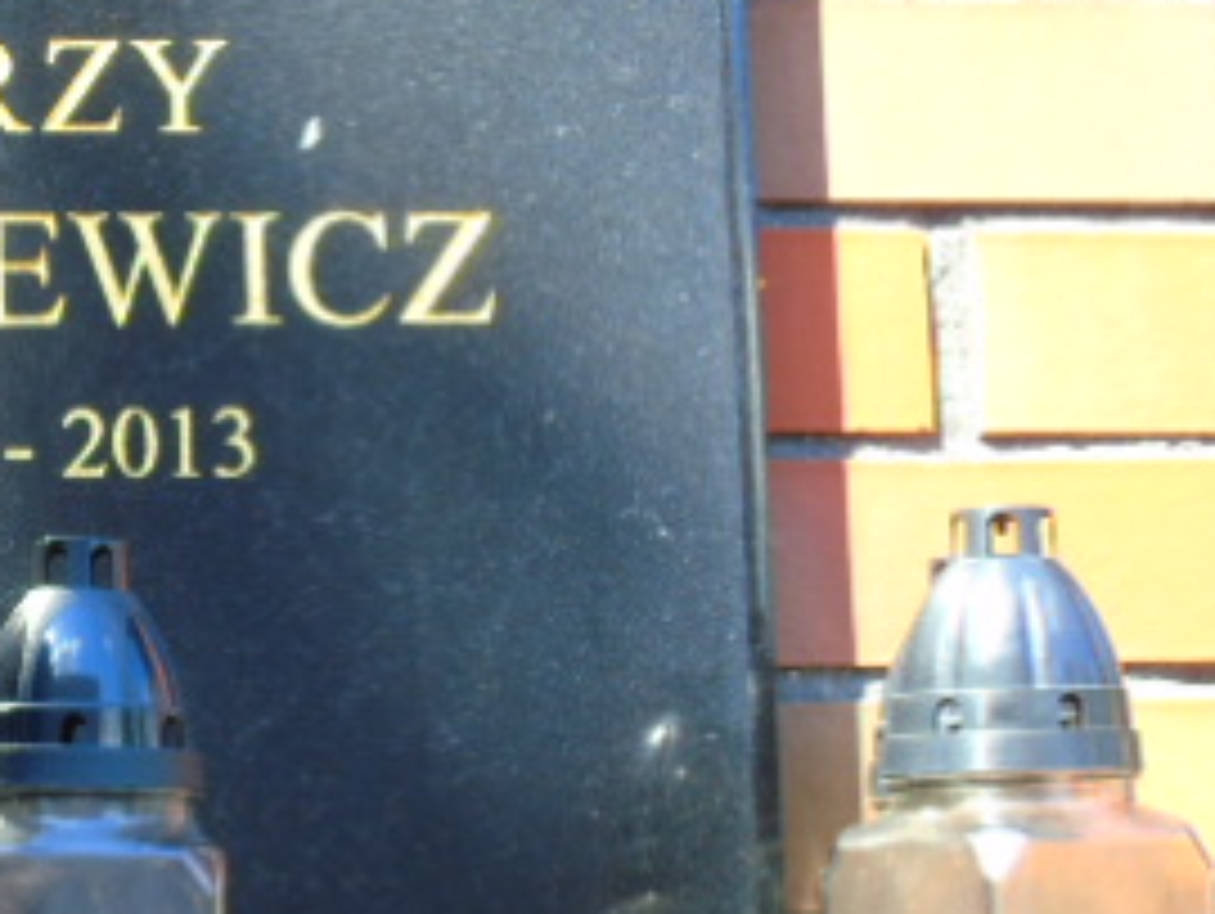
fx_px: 3829
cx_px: 50
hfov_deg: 17.7
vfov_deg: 13.6
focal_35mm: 109
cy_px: 653
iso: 80
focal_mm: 8.2
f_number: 4.1
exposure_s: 1/60
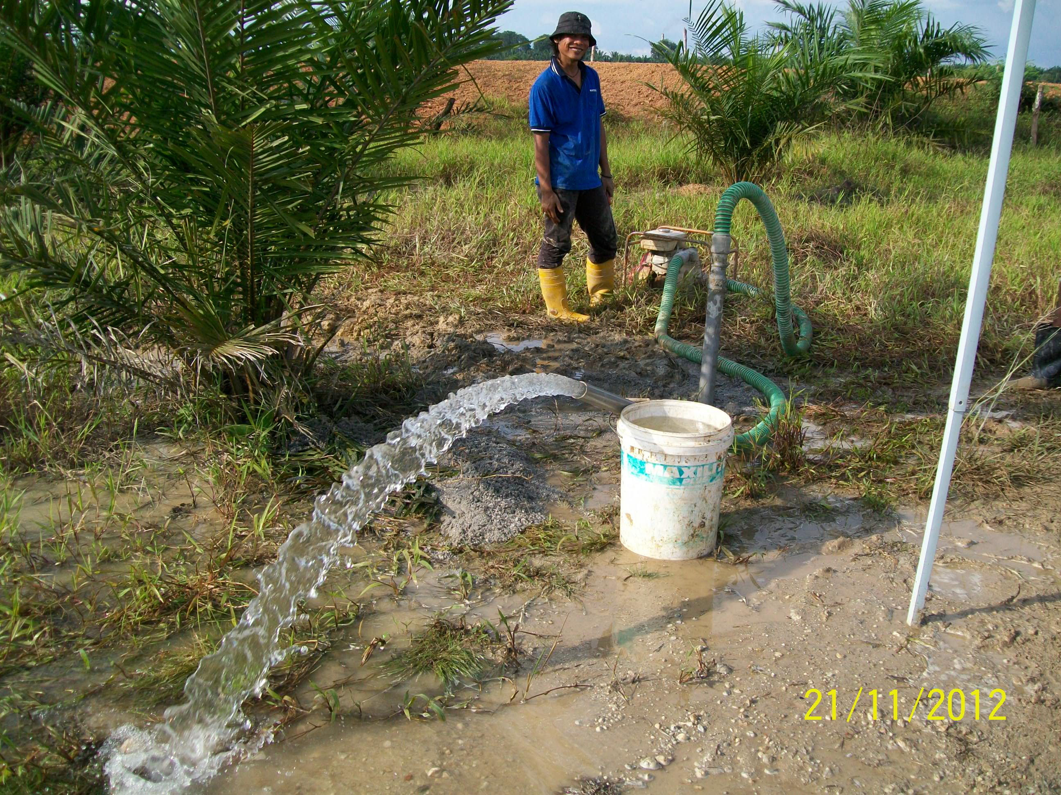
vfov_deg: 41.8
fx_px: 1042
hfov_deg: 54.0
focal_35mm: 34
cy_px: 398
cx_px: 530
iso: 64
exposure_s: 1/800
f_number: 2.7
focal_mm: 6.1
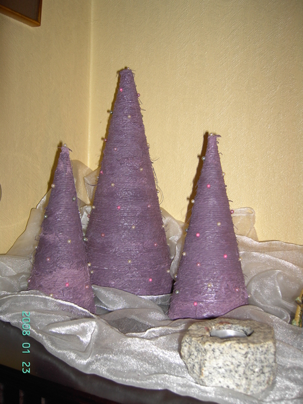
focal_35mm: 35
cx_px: 152
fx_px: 408
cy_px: 202
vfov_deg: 52.6
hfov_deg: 40.7
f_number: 2.8
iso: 50
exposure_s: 1/50
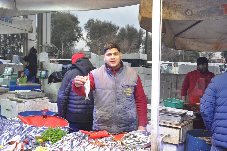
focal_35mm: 42
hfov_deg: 46.4
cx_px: 114
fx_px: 265
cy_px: 76
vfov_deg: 31.8
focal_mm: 28
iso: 200
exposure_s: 1/40
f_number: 6.3
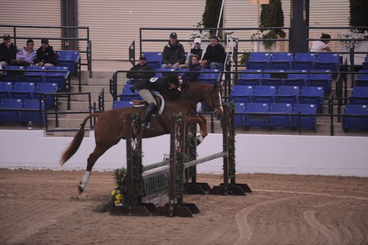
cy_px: 122
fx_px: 2043
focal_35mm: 200
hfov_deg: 10.3
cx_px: 184
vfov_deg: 6.9
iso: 5000
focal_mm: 200
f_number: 2.8
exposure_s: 1/400
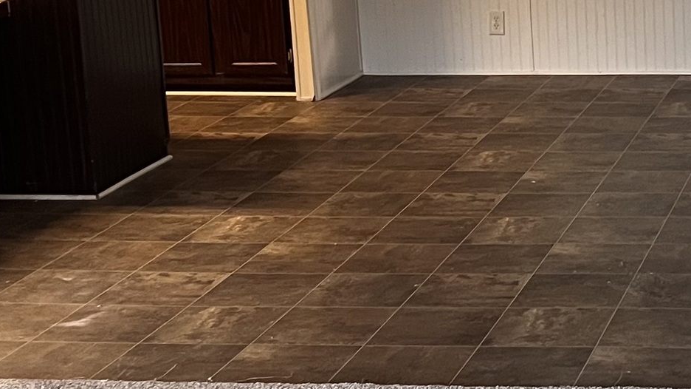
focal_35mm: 93
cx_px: 675
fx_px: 1704
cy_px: 59
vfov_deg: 12.9
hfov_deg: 22.2
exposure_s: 1/60
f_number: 1.5
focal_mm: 5.7
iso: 400
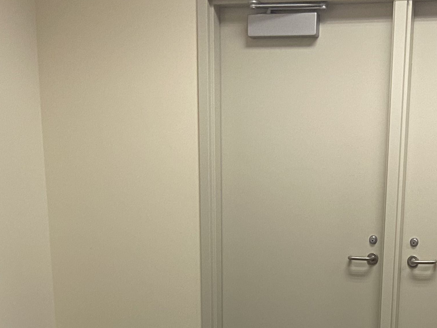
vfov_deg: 19.6
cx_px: 306
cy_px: 432
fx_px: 871
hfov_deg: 27.9
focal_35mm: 69
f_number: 1.8
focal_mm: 4.25
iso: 100
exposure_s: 1/60
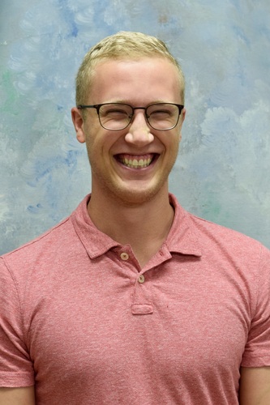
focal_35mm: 75
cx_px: 135
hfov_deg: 18.2
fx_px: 844
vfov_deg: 27.0
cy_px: 202
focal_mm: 50
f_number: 4
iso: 800
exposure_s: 1/125
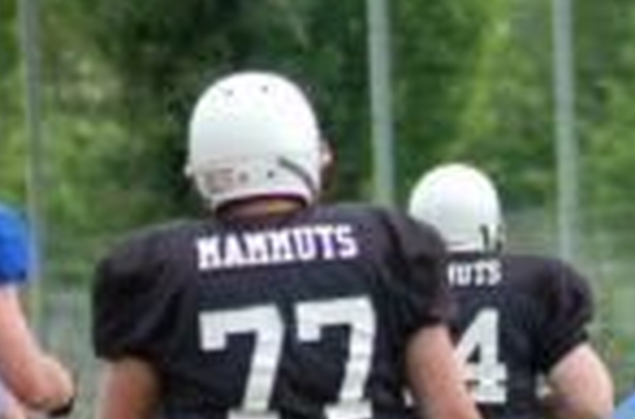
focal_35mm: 695
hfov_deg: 3.0
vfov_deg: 2.0
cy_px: 631
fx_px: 12220
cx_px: 624
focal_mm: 150
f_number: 4.5
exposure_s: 1/640
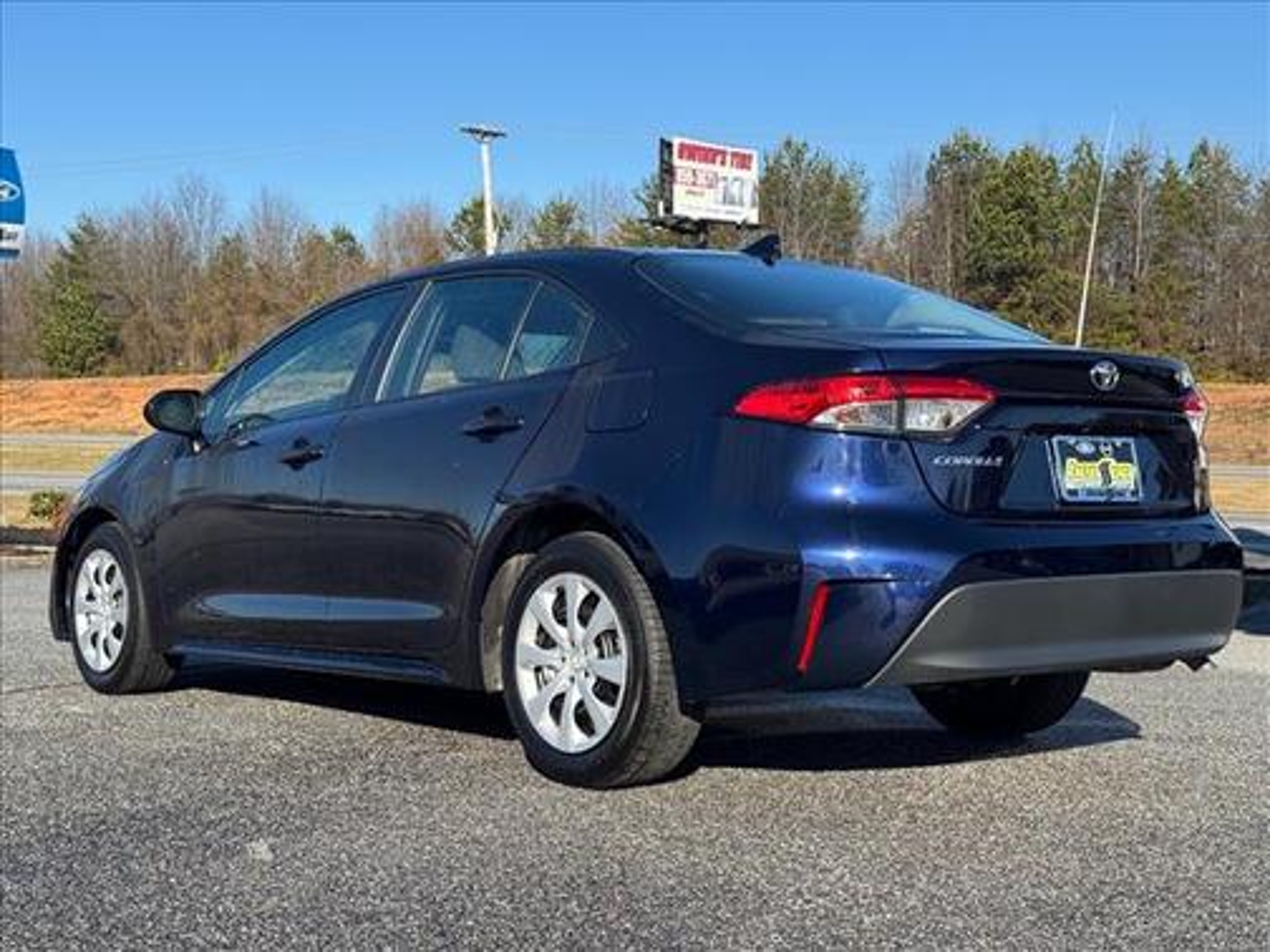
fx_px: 1761
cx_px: 635
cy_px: 476
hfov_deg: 39.7
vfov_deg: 30.3
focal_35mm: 48
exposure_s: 1/2611
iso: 64
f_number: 1.78
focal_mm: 6.76
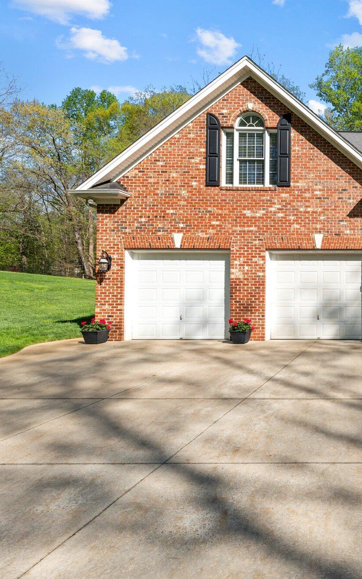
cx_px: 400
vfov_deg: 79.7
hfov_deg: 42.8
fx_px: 347
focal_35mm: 22
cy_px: 288
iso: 400
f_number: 8
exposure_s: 1/800
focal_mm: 14
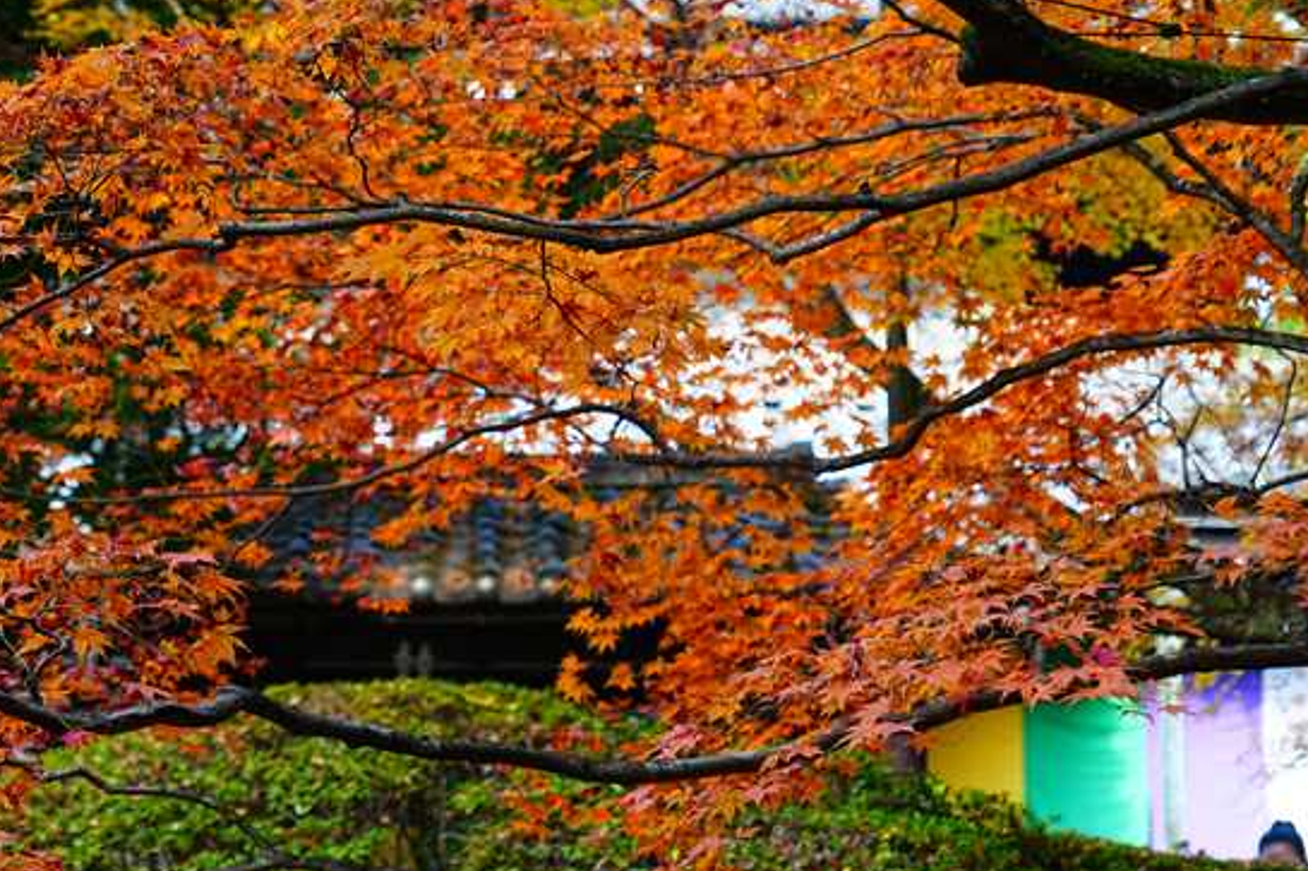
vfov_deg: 7.3
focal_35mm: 188
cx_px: 446
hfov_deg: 10.9
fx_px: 6828
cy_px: 316
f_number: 6.3
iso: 500
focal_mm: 128
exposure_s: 1/160
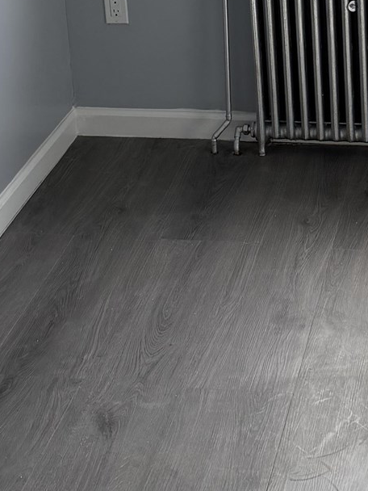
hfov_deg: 16.1
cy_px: -12
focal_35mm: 91
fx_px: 1290
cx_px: 286
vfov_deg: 20.8
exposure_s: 1/627
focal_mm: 6.76
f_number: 1.78
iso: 100
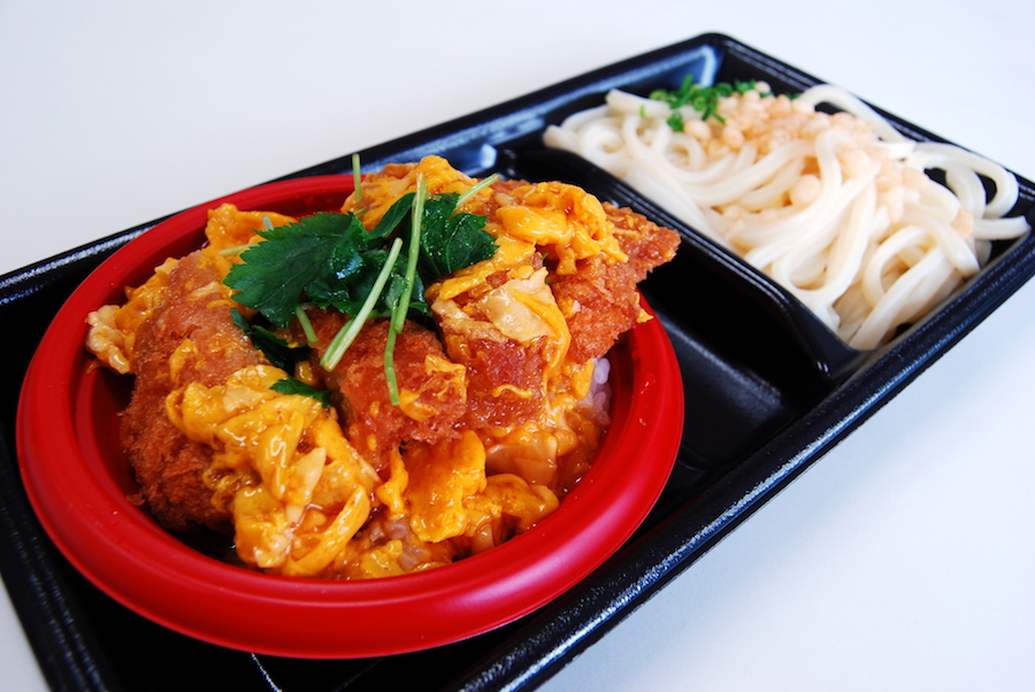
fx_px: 820
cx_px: 518
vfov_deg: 45.8
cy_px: 346
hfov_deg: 64.5
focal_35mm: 28
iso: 100
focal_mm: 19
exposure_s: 1/13
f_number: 7.1
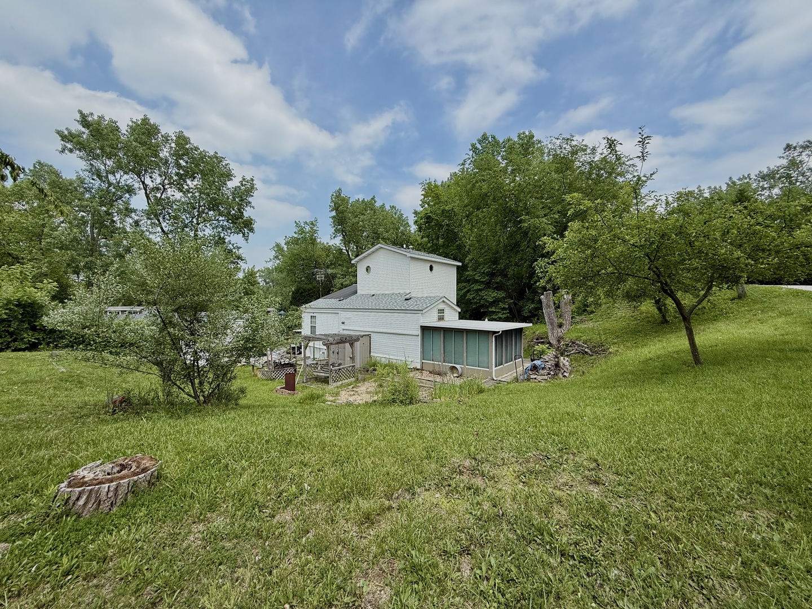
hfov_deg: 102.1
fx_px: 328
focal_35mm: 14
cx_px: 406
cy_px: 304
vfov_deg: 85.7
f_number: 2.2
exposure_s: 1/1572
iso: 50
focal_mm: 2.22
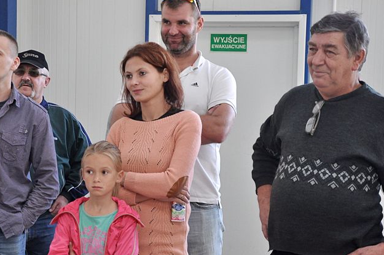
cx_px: 147
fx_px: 1087
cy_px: 129
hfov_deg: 20.0
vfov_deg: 13.4
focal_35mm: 102
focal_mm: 50
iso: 1250
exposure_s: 1/160
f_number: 5.6
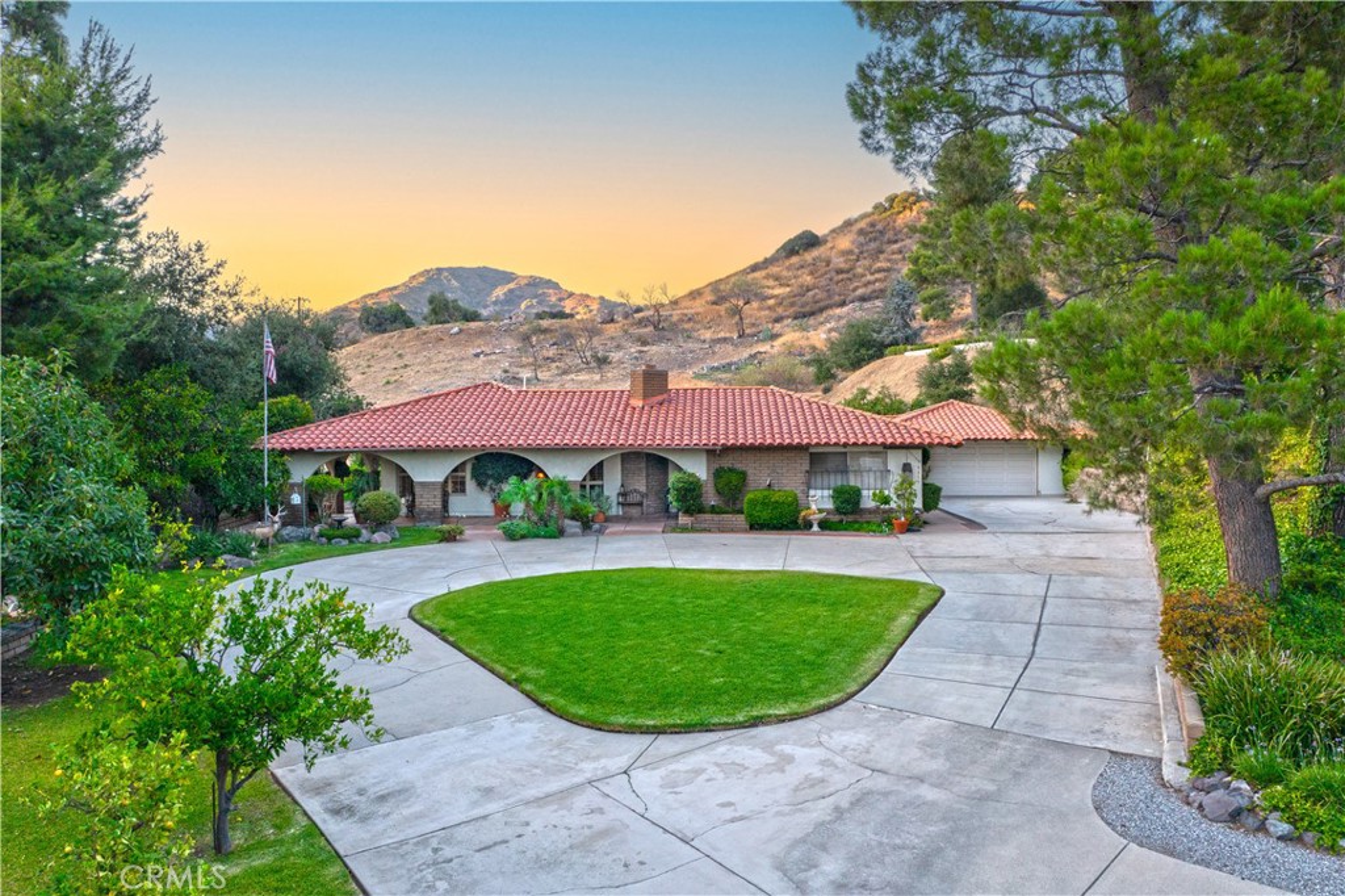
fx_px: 1046
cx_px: 672
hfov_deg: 65.5
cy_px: 448
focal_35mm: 28
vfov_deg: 46.4
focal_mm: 10.26
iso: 200
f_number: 4.5
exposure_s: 1/200
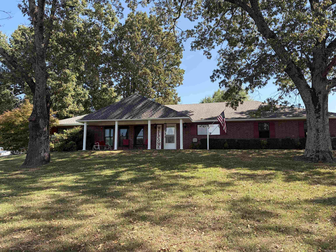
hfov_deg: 67.3
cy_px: 126
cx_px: 168
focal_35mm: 26
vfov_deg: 53.1
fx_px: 252
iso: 64
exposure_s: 1/1016
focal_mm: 5.96
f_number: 1.6
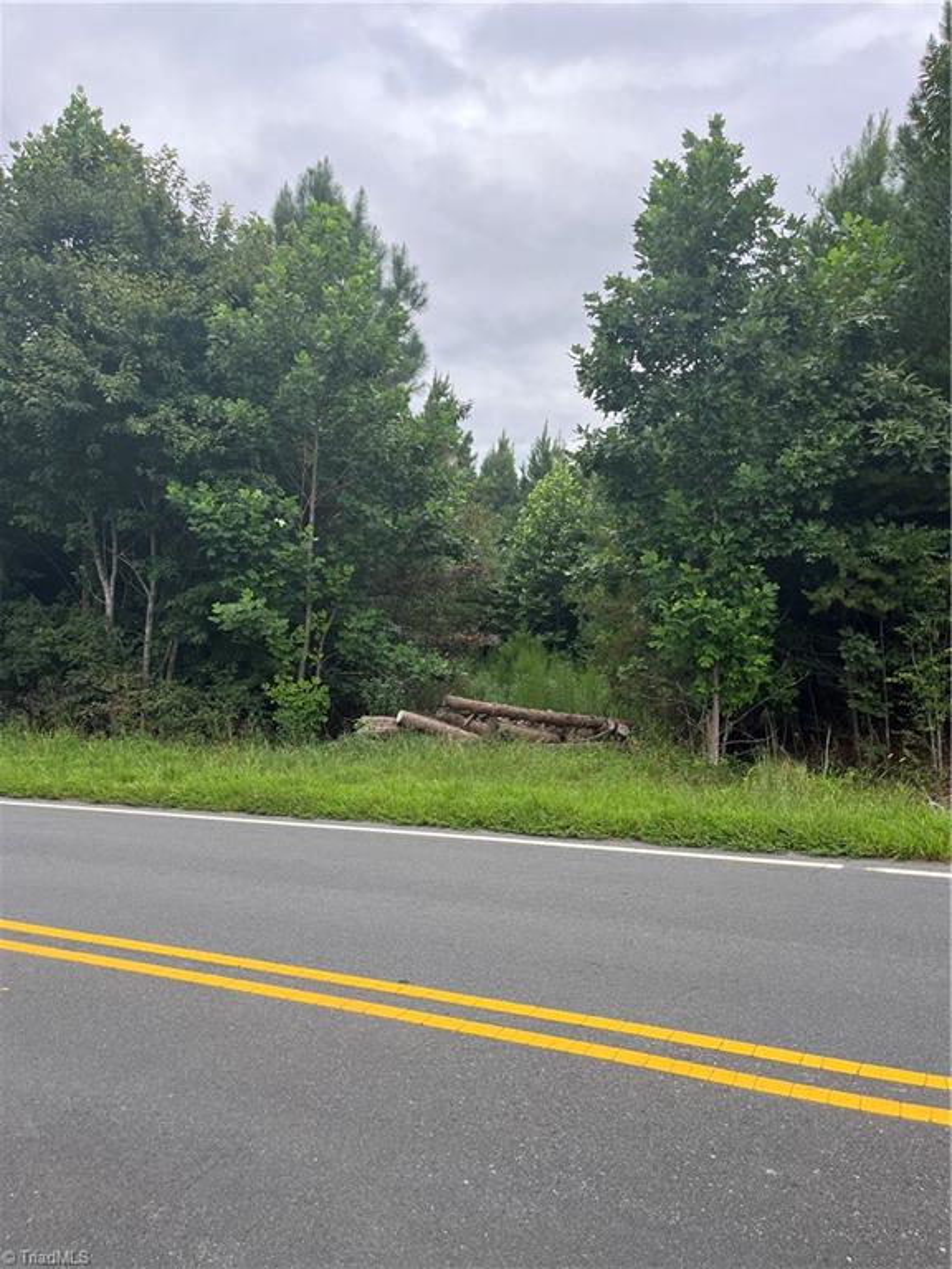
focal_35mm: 26
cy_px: 634
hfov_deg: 53.1
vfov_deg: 67.3
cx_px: 476
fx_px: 953
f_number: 1.6
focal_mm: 5.1
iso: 40
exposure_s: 1/286
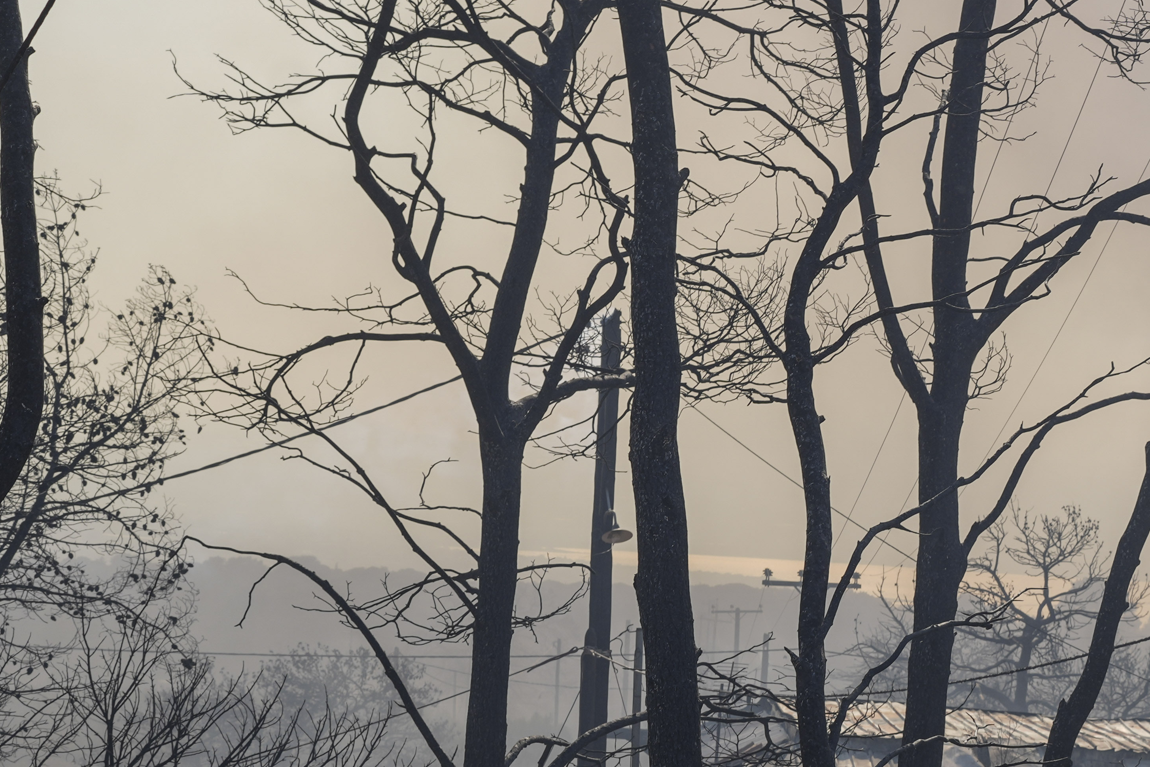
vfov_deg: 13.1
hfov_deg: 18.5
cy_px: 656
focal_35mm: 104
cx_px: 1419
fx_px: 3322
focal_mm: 35
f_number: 7.1
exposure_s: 1/200
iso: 50
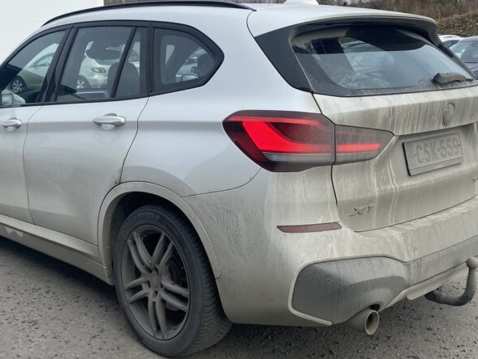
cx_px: 215
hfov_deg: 42.0
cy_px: 157
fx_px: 621
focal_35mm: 45
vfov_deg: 32.1
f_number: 1.8
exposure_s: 1/1565
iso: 32
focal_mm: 4.25
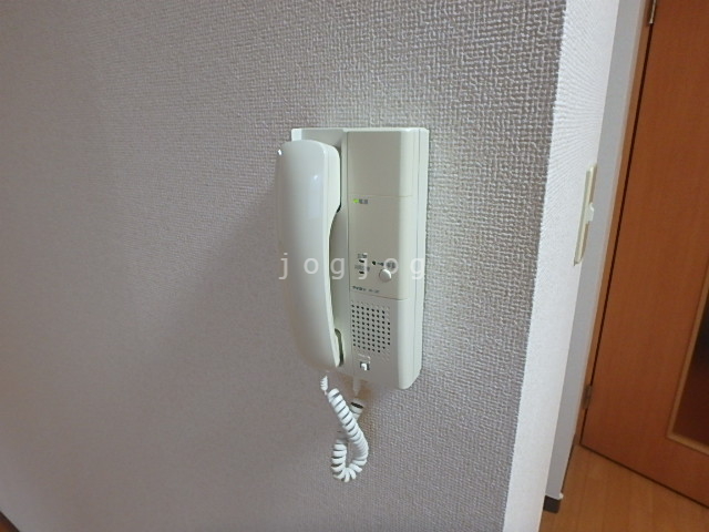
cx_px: 354
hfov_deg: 79.0
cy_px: 266
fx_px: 430
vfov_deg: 63.4
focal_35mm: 21
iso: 320
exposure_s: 1/30
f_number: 3.5
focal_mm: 3.7
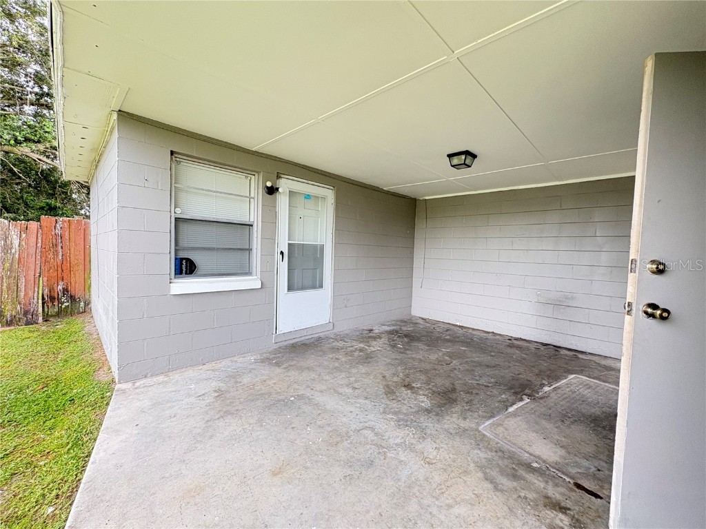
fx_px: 286
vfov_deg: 85.7
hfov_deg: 102.1
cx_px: 353
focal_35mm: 14
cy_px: 264
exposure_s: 1/99
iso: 200
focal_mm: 2.22
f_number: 2.2
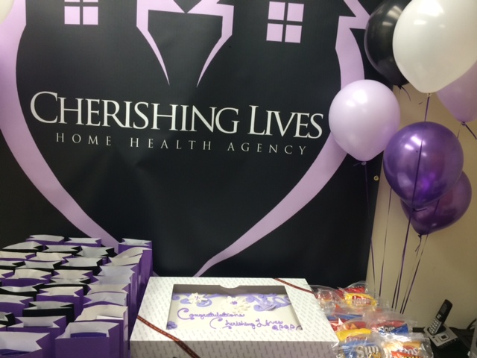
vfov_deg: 46.8
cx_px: 238
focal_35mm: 30
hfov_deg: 60.0
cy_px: 179
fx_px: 413
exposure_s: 1/30
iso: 40
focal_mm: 4.12
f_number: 2.2
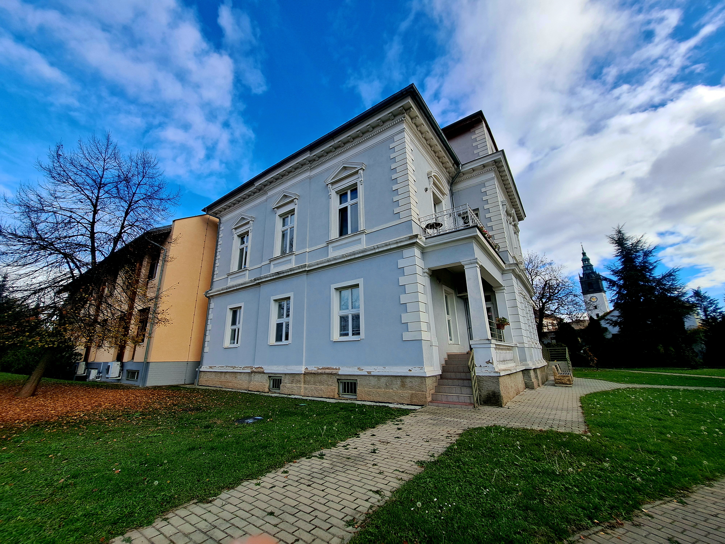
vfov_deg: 89.9
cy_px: 272
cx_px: 362
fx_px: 272
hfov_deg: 106.2
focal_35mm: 13
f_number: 2.2
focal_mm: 1.74
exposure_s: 1/1000
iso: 50
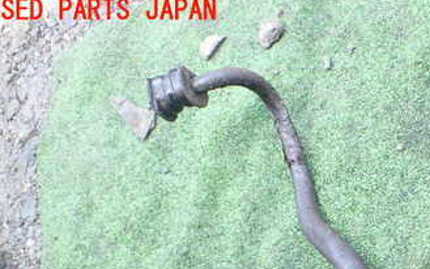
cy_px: 289
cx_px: 371
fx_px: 680
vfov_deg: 21.4
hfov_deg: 33.6
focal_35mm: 58
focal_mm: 5.4
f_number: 2.3
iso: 125
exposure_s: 1/125
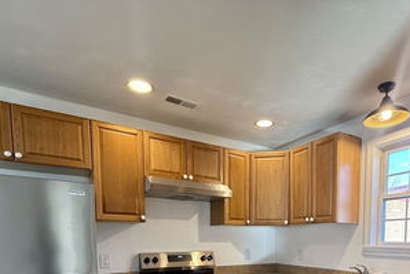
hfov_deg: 70.4
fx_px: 285
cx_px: 255
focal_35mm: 25
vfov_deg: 44.9
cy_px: 263
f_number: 2.2
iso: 200
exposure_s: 1/60
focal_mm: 2.22
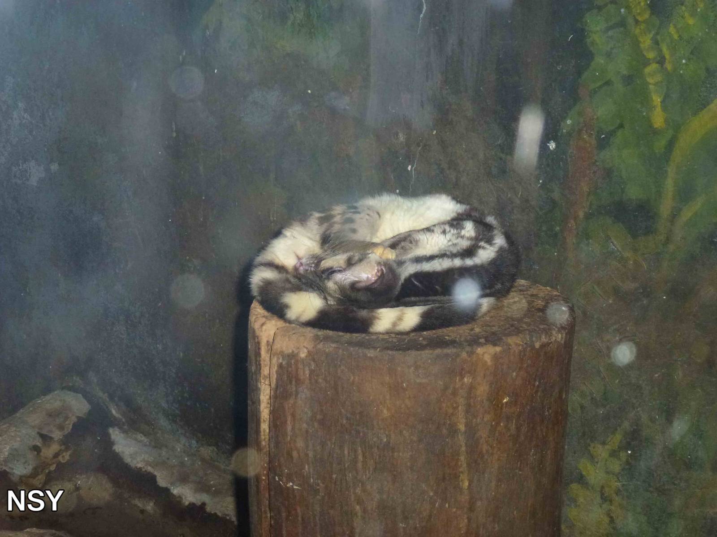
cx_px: 358
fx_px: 1263
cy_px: 268
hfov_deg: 31.7
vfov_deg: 24.0
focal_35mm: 61
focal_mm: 10.9
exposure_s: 1/8
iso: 400
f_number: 4.5
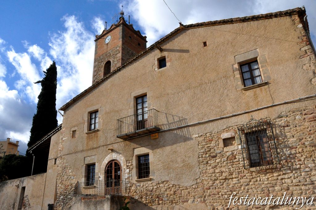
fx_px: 237
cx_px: 158
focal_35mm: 27
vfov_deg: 47.8
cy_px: 105
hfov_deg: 67.4
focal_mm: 18
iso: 1600
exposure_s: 1/1000
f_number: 16
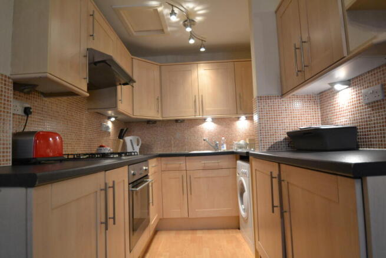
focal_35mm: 20
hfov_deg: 85.4
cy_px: 129
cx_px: 193
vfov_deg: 63.2
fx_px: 209
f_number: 3.8
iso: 1600
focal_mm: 13
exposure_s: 1/60
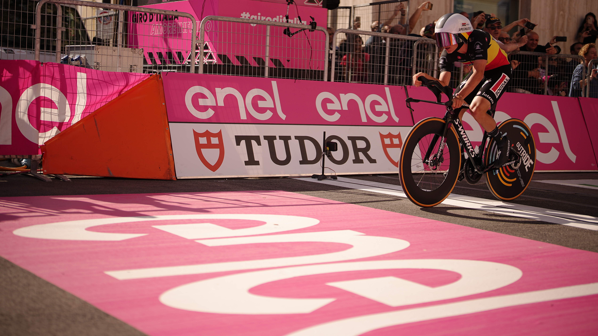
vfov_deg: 20.7
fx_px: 920
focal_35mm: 58
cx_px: 303
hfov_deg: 36.0
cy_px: 132
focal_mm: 50
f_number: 1.2
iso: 100
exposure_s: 1/8000
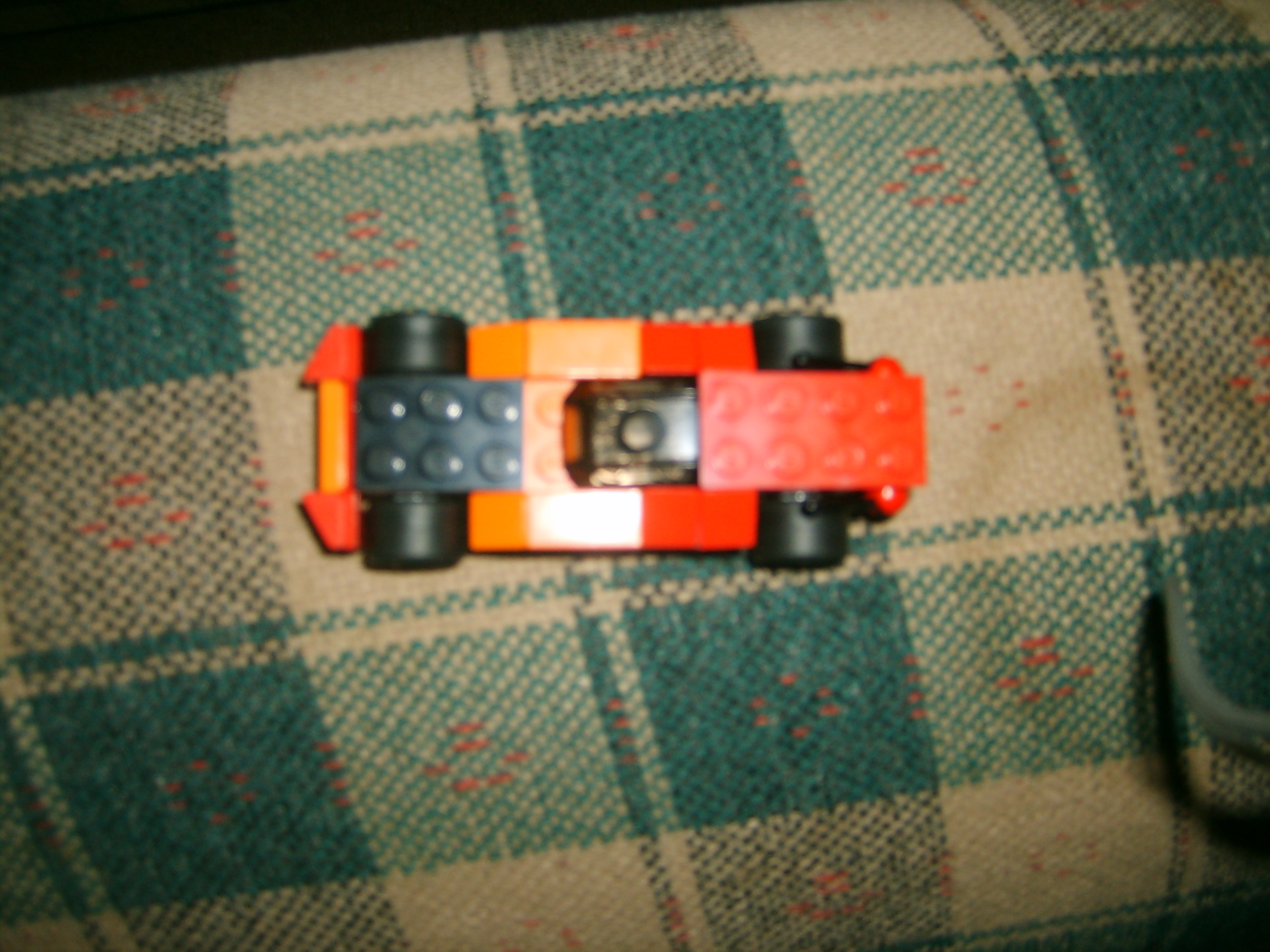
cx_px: 635
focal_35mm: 35
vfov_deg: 40.7
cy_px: 476
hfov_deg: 52.6
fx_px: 1284
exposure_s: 1/30
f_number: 2.8
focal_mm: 5.8
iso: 100
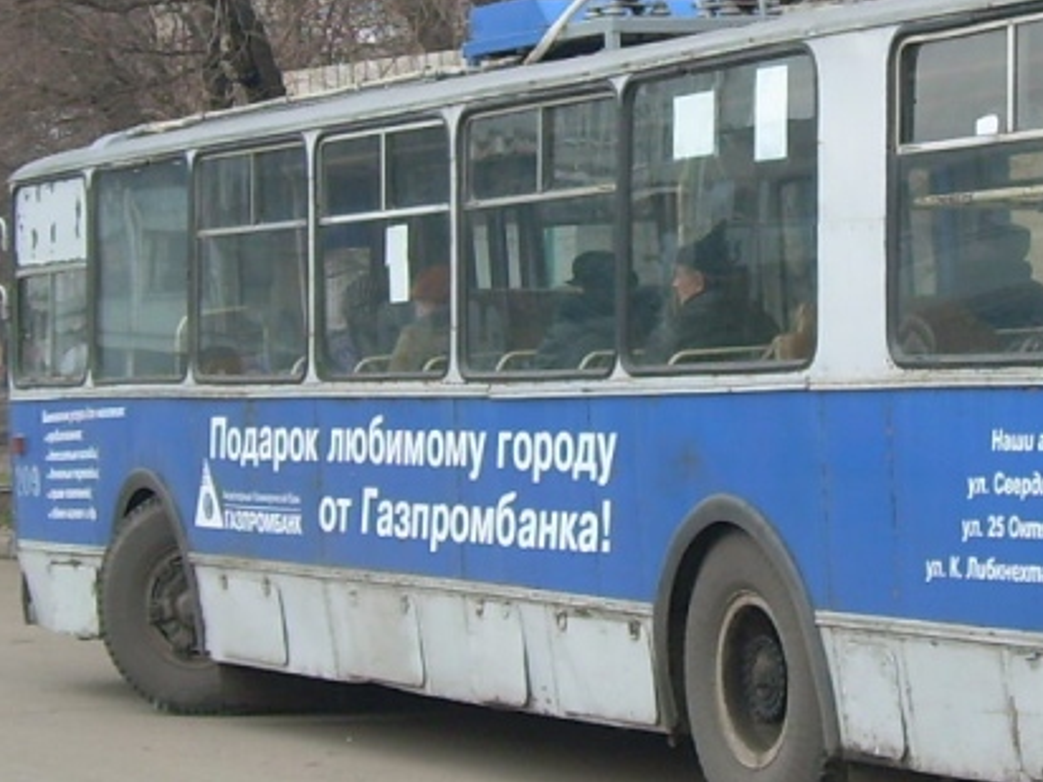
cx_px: 848
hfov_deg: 14.3
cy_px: 104
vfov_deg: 10.8
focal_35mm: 137
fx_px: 4128
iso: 50
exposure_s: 1/60
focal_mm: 7.7
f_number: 3
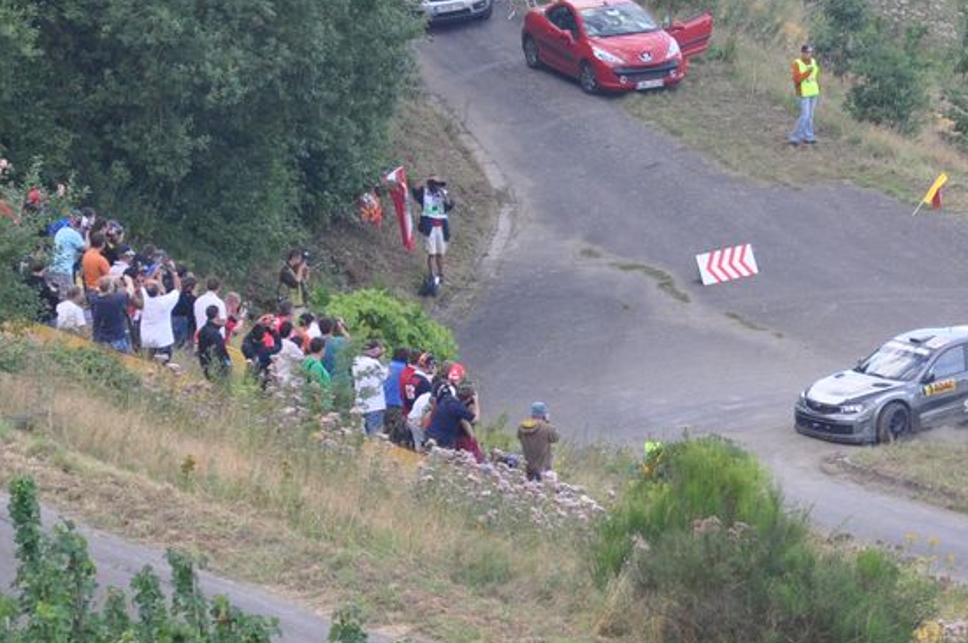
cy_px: 376
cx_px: 757
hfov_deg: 4.5
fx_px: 12286
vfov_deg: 3.0
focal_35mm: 457
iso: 640
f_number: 5.6
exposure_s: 1/250
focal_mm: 105
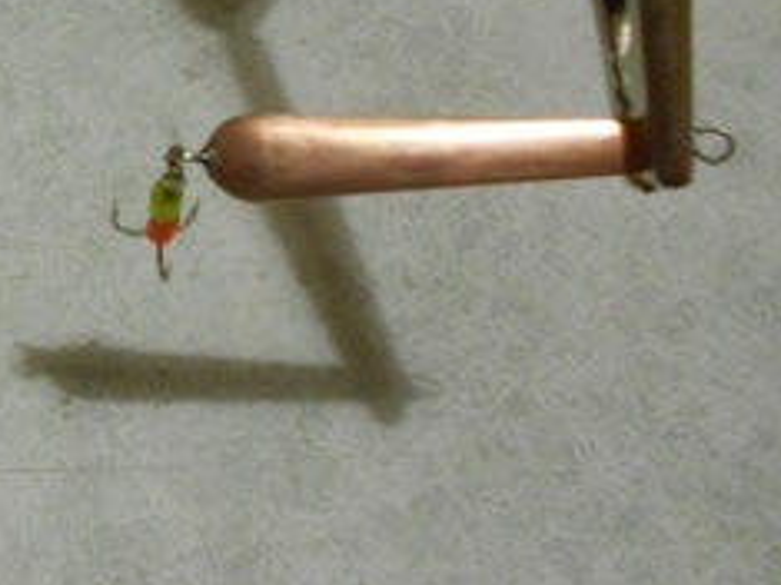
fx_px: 1330
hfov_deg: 29.4
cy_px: 63
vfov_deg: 24.1
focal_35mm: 59
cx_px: -85
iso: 400
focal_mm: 4.6
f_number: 3.2
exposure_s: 1/13
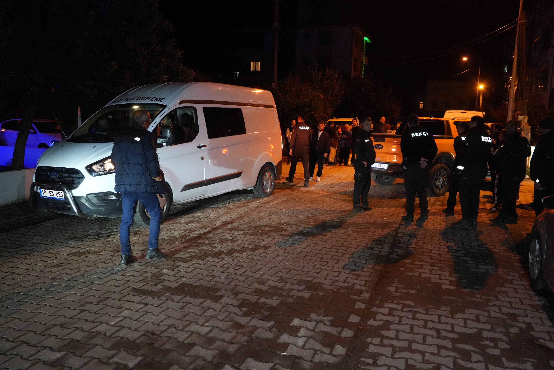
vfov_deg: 45.0
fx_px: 446
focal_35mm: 29
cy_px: 185
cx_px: 277
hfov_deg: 63.7
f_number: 4
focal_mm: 29
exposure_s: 1/160
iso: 12800
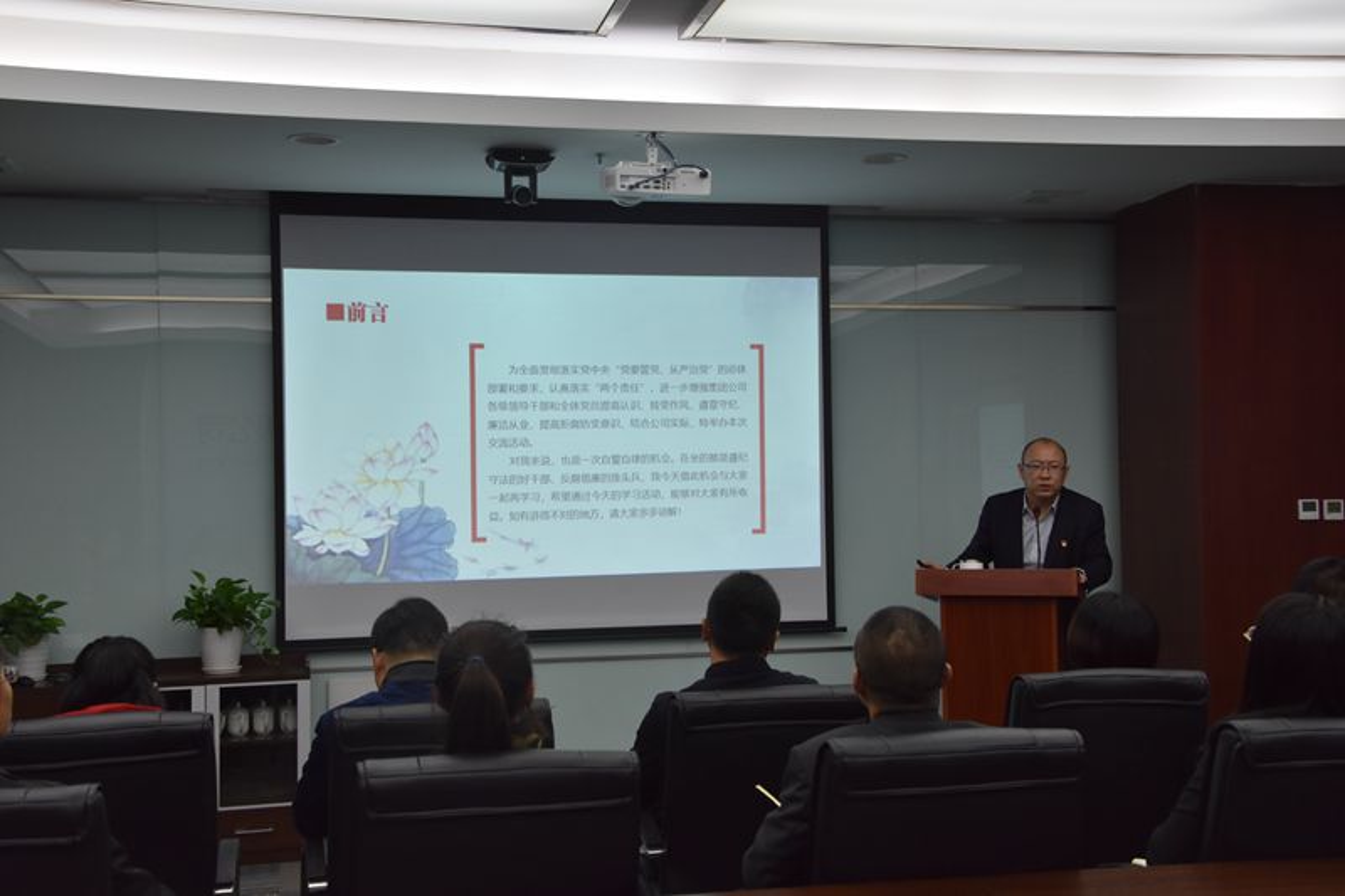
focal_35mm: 46
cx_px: 672
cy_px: 448
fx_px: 1737
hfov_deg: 42.3
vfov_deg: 28.9
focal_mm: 31
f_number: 5.6
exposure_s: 1/125
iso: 800
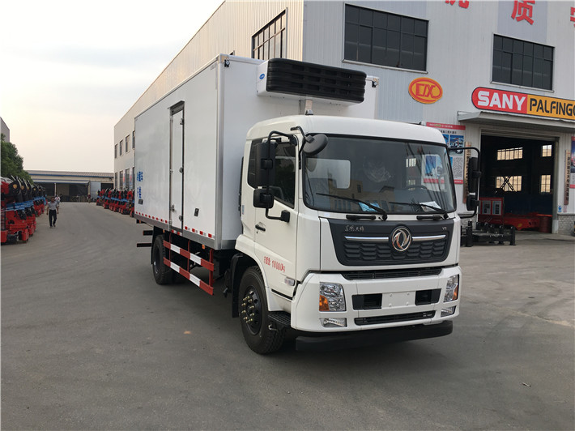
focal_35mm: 29
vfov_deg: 48.2
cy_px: 216
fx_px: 482
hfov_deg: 61.7
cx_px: 288
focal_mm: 4.15
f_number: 2.2
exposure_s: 1/291
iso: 25
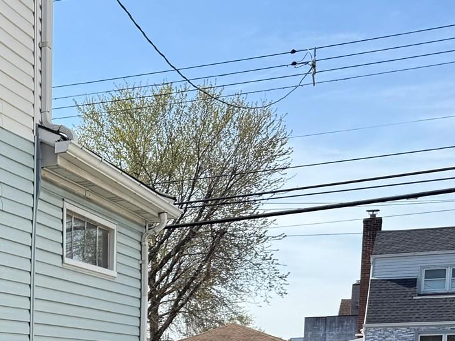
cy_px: 457
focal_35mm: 70
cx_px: -199
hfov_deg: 23.2
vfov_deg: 19.3
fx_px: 920
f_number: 1.78
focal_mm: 6.76
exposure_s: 1/2611
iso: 80
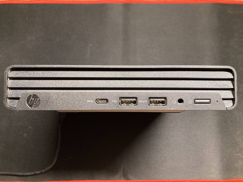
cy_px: 91
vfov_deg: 49.7
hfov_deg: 63.4
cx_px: 122
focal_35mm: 28
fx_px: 197
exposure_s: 1/30
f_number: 1.8
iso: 320
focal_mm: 3.99
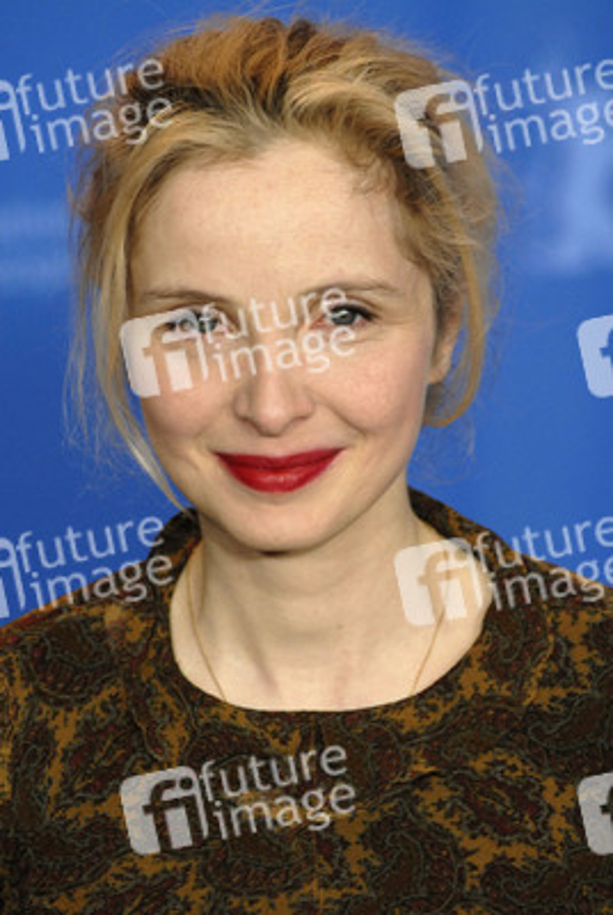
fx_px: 5918
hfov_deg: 5.9
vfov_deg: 8.8
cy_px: 458
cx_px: 306
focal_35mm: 232
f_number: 5.6
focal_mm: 155
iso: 800
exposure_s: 1/100
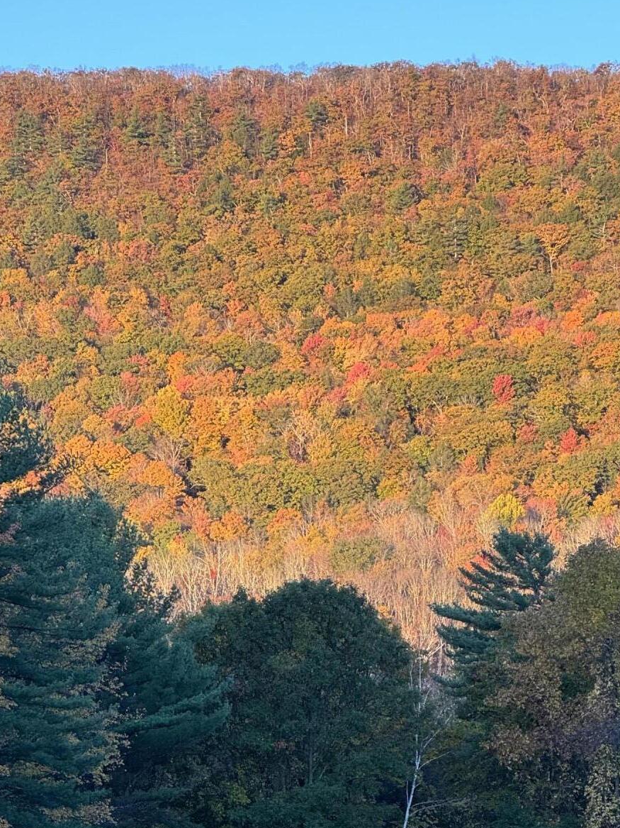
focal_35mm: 132
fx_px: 3153
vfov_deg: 14.8
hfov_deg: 11.2
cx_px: 441
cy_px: 678
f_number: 2.8
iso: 80
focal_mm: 9
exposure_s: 1/99
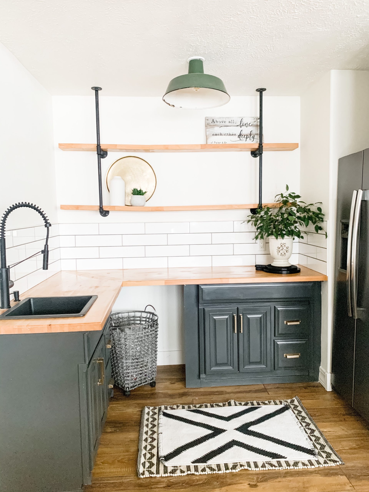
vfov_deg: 67.3
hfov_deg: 53.1
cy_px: 246
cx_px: 184
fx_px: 370
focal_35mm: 26
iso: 250
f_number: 1.8
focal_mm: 4.25
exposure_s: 1/60
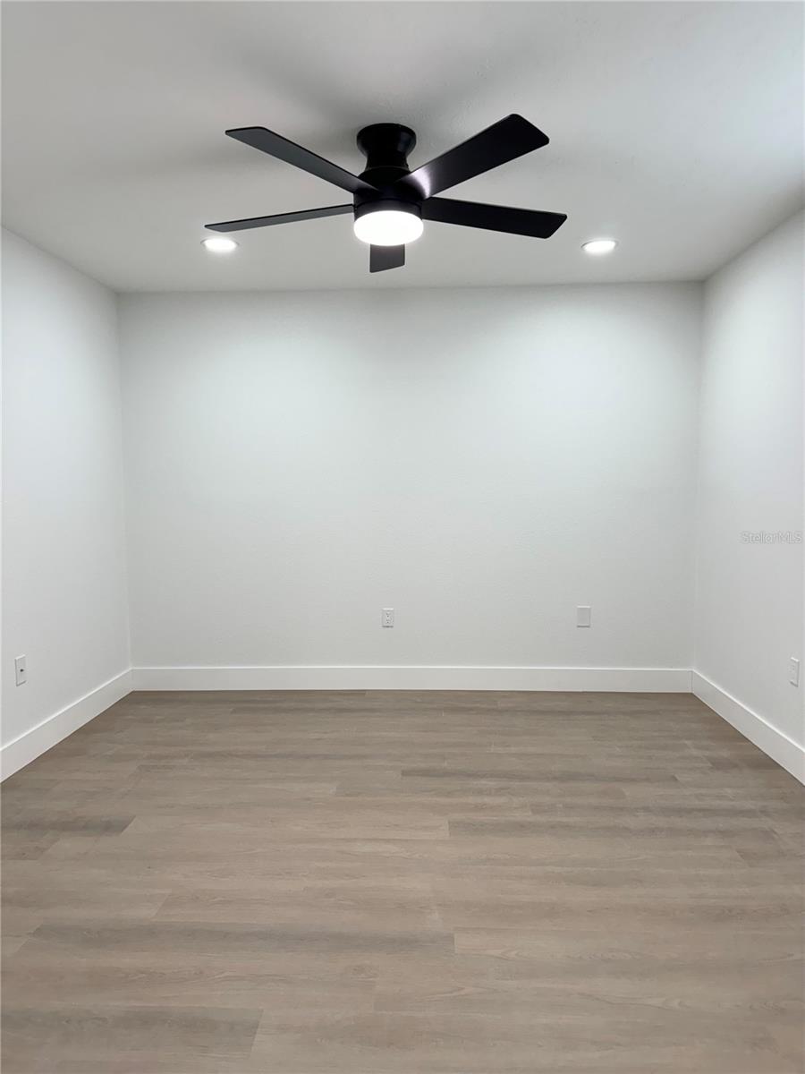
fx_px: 744
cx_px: 402
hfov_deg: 56.8
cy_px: 537
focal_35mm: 24
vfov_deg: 71.6
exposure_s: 1/120
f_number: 1.78
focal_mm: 6.76
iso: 100
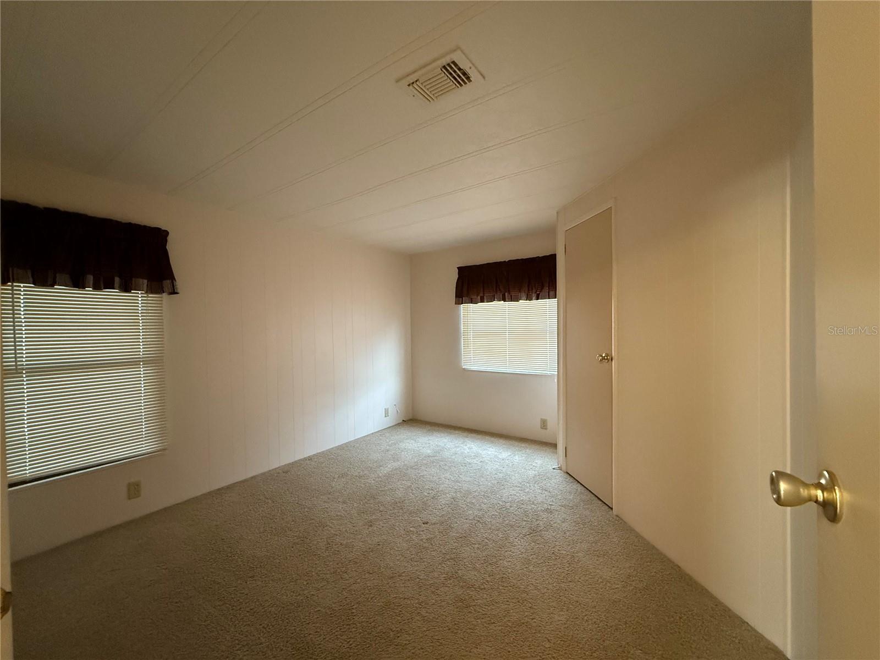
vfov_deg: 85.7
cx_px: 440
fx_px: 356
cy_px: 330
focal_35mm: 14
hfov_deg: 102.1
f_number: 2.2
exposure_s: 1/60
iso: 800
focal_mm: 2.22
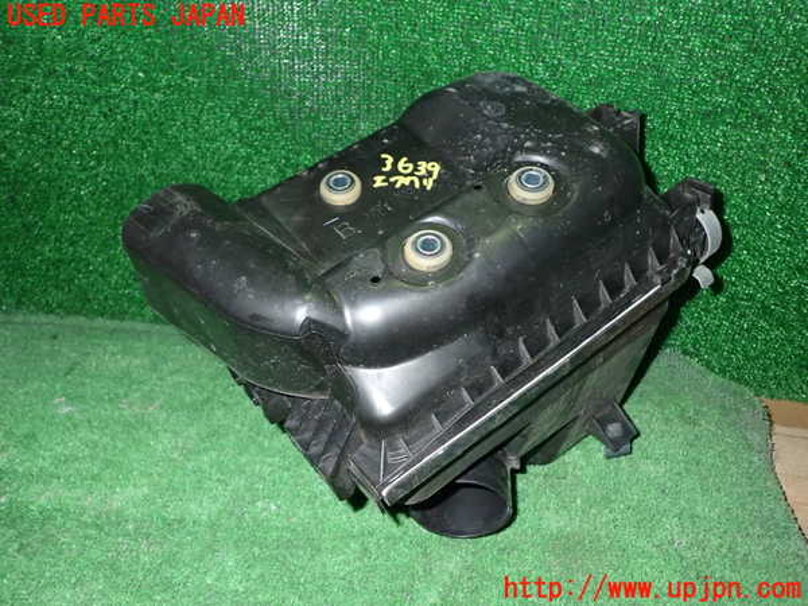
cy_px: 303
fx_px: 700
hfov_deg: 60.0
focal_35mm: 30
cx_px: 404
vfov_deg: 46.8
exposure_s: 1/30
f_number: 6.3
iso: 800
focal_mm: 5.4
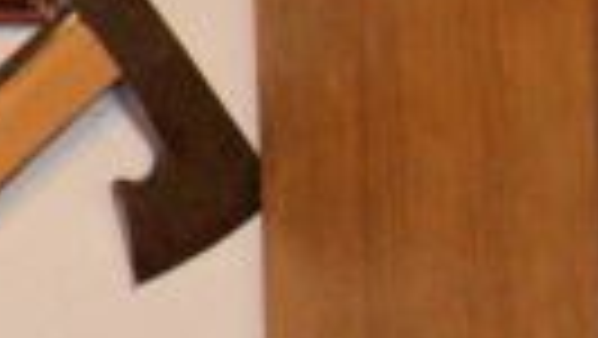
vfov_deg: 4.2
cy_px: 394
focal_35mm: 291
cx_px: -1439
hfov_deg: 6.5
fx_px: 4617
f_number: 5.6
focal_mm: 24
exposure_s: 1/60
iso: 1600
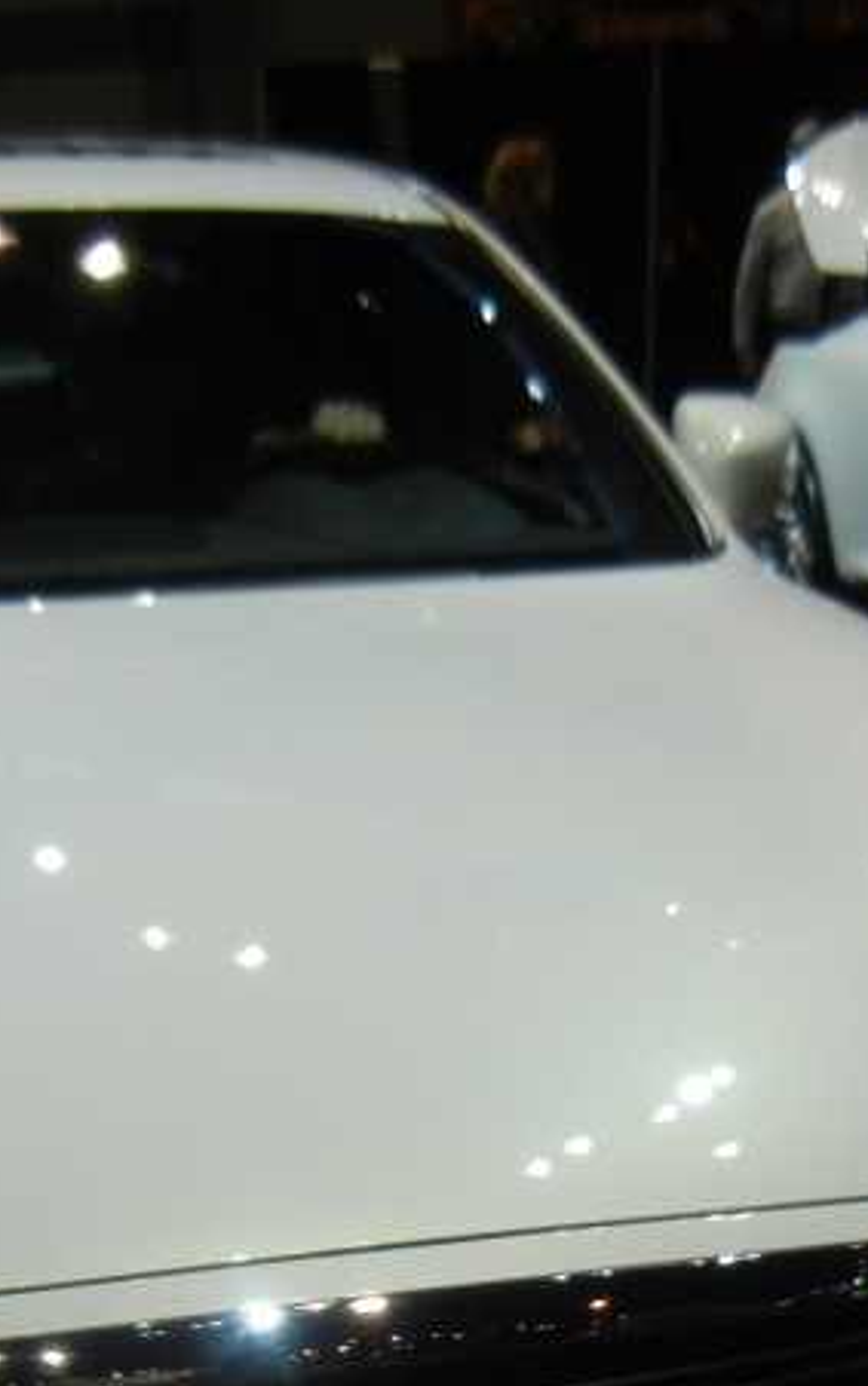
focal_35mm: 72
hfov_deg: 18.1
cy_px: 1147
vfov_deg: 27.9
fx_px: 2722
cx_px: 368
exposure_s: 1/194
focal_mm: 5.4
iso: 160
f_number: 3.5
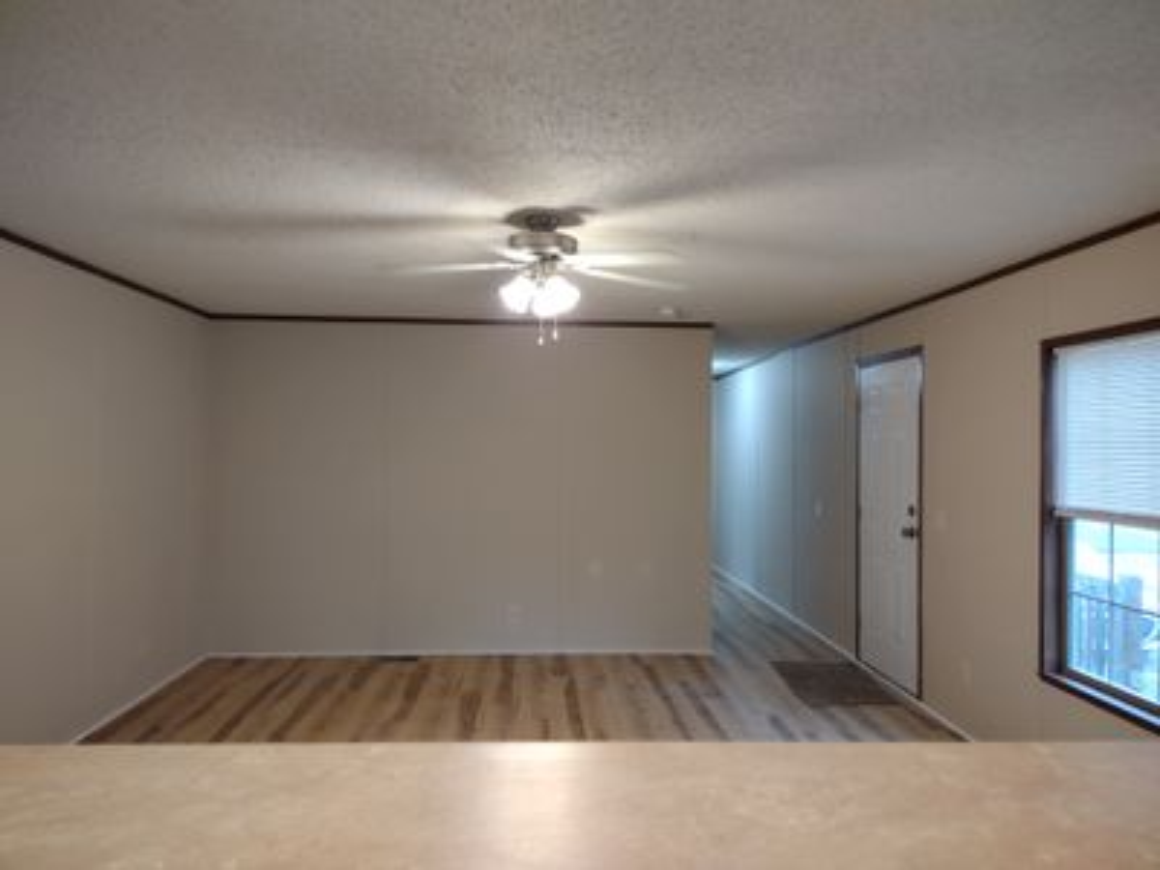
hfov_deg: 65.3
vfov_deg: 51.4
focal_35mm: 27
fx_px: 905
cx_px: 580
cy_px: 435
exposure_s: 1/40
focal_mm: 4.71
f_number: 1.7
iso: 266
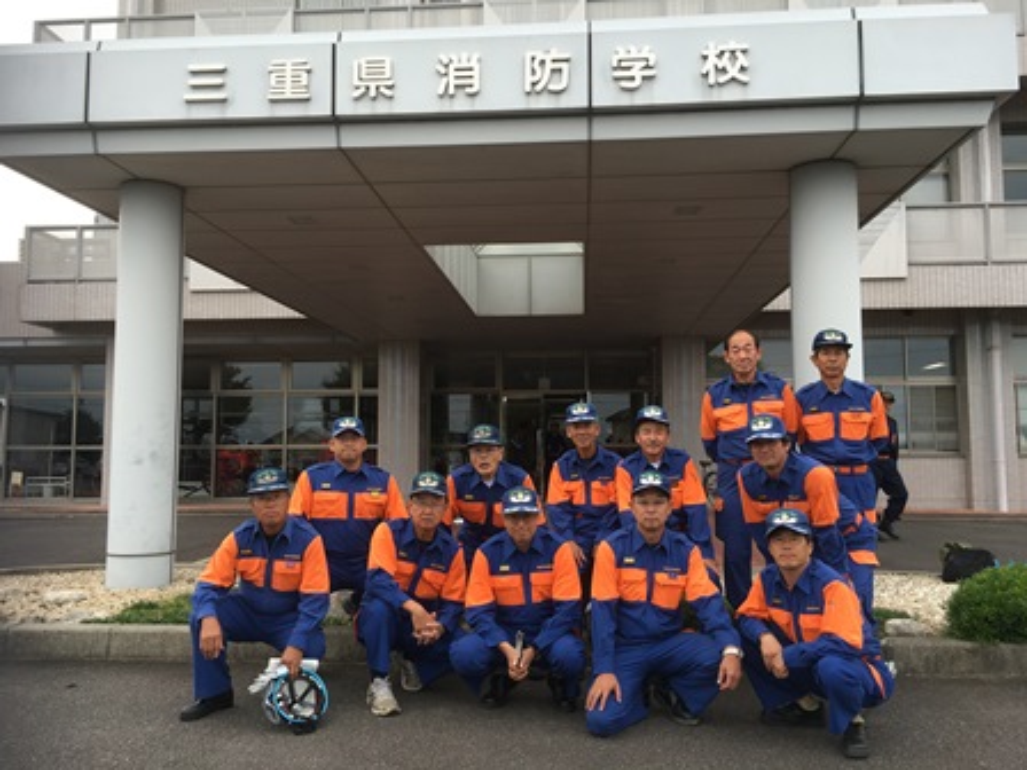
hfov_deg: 61.7
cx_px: 514
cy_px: 385
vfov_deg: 48.2
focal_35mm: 29
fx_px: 860
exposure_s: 1/138
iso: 25
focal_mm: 4.15
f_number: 2.2
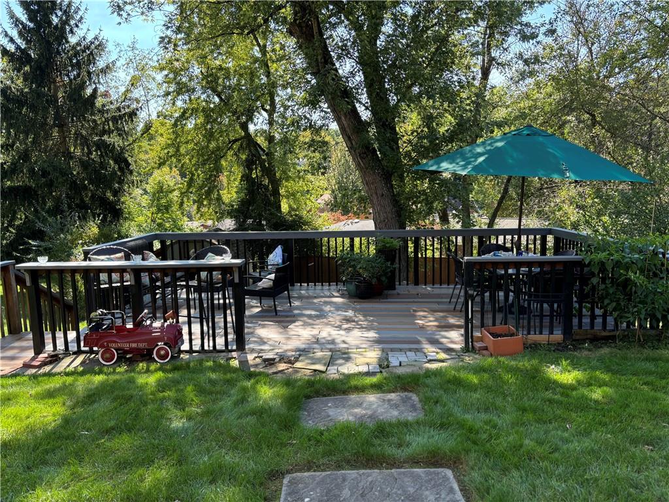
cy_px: 251
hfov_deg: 67.3
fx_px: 502
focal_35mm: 26
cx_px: 334
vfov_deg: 53.1
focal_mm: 5.96
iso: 50
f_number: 1.6
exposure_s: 1/341
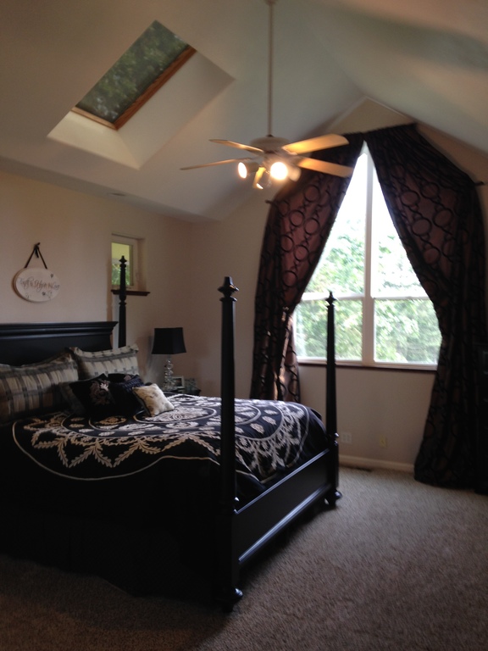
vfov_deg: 55.4
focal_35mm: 33
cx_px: 244
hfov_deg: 42.9
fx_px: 620
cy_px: 326
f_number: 2.4
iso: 50
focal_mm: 4.12
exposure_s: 1/30
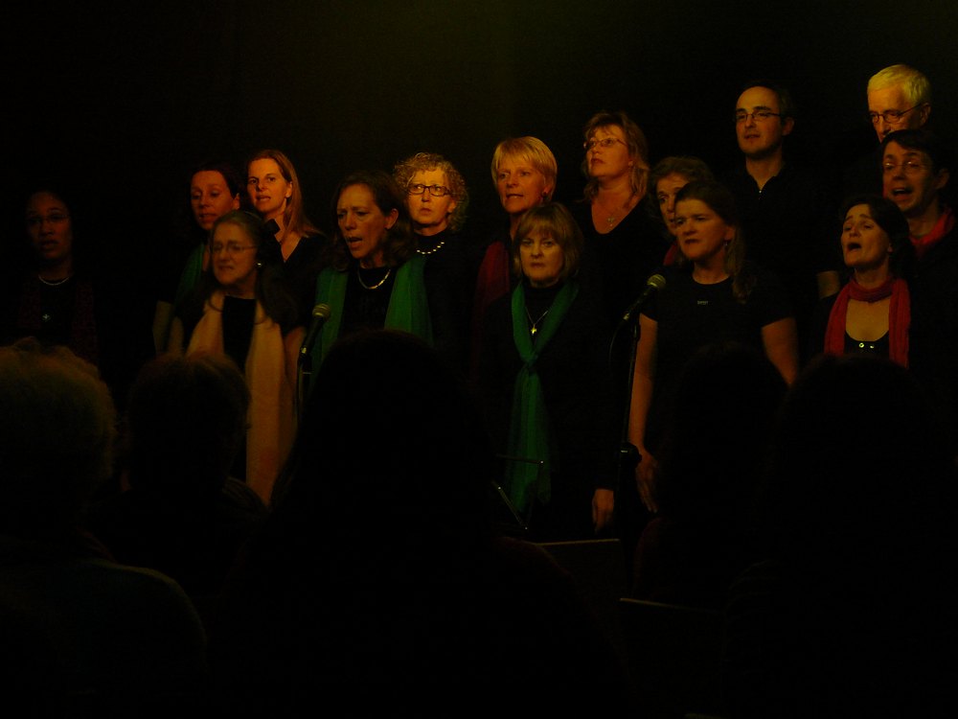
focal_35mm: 87
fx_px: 2408
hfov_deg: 22.5
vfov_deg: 17.0
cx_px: 479
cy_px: 360
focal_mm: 13
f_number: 3.8
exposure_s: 1/8
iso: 200
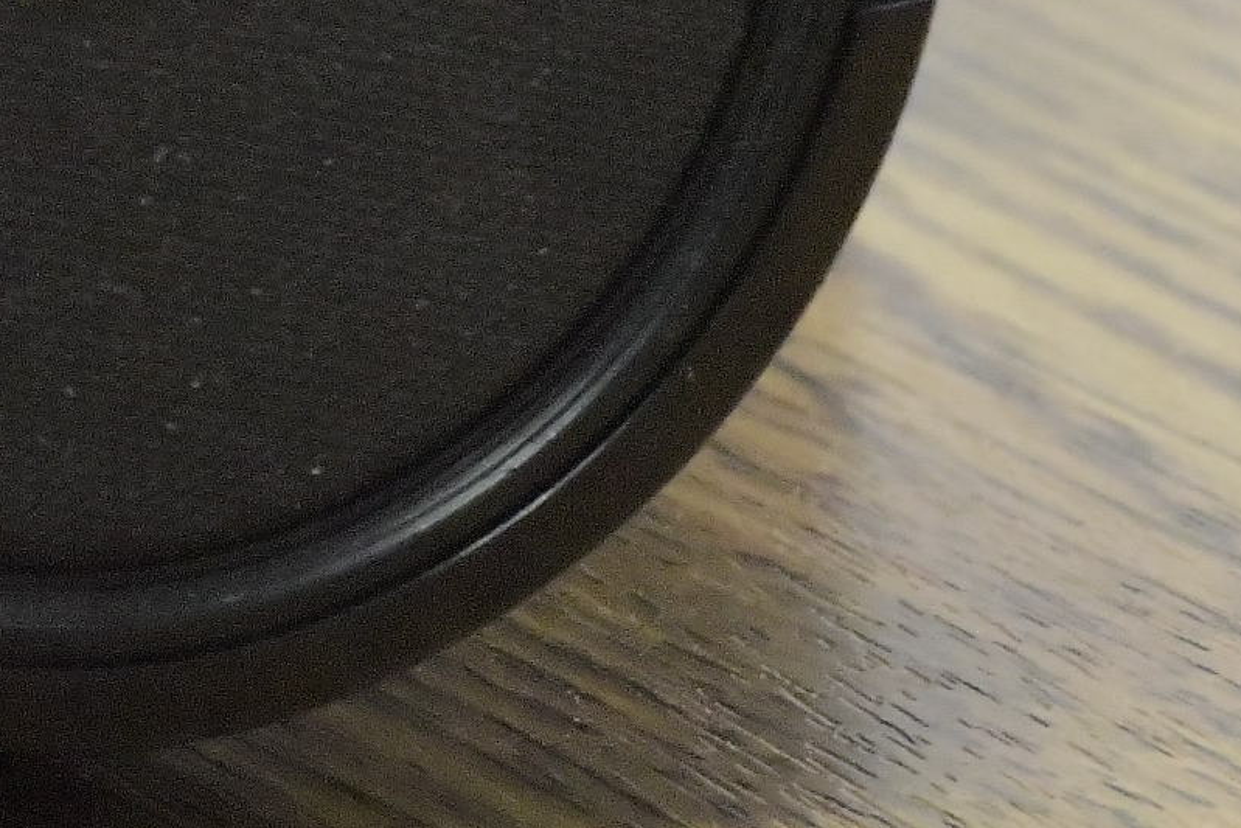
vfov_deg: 4.7
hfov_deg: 6.9
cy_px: -1036
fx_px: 9791
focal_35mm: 284
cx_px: -1457
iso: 6400
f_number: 13
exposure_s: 1/100
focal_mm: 55
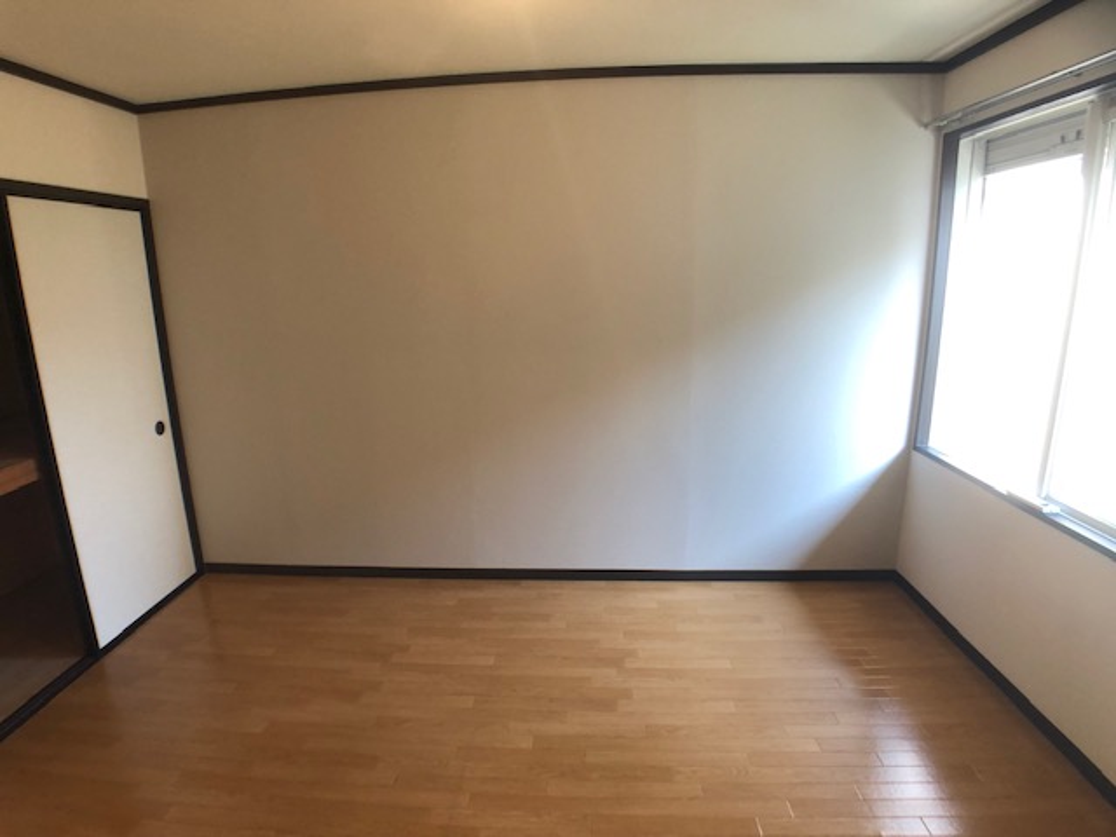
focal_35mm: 28
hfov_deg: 63.4
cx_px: 558
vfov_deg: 49.7
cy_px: 418
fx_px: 903
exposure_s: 1/30
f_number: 1.8
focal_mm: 4
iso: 25
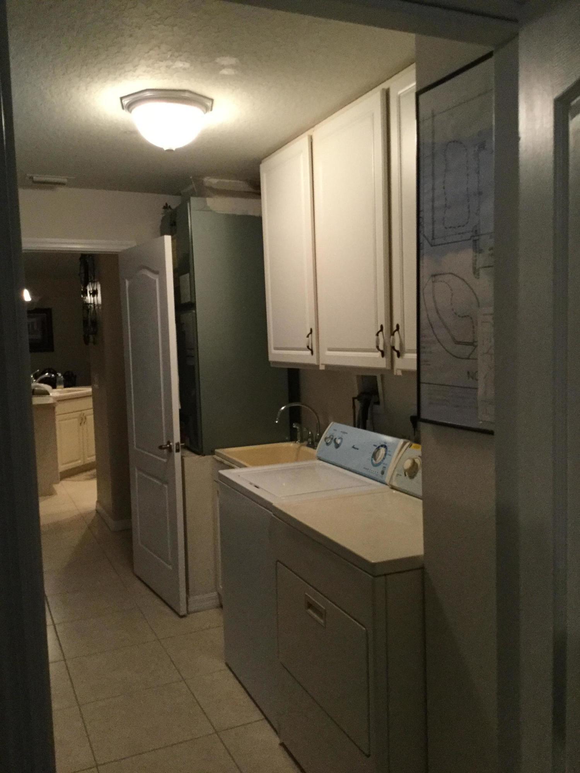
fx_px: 693
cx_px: 290
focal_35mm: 31
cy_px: 386
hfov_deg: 45.4
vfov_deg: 58.4
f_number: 2.4
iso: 250
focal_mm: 3.3
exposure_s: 1/30
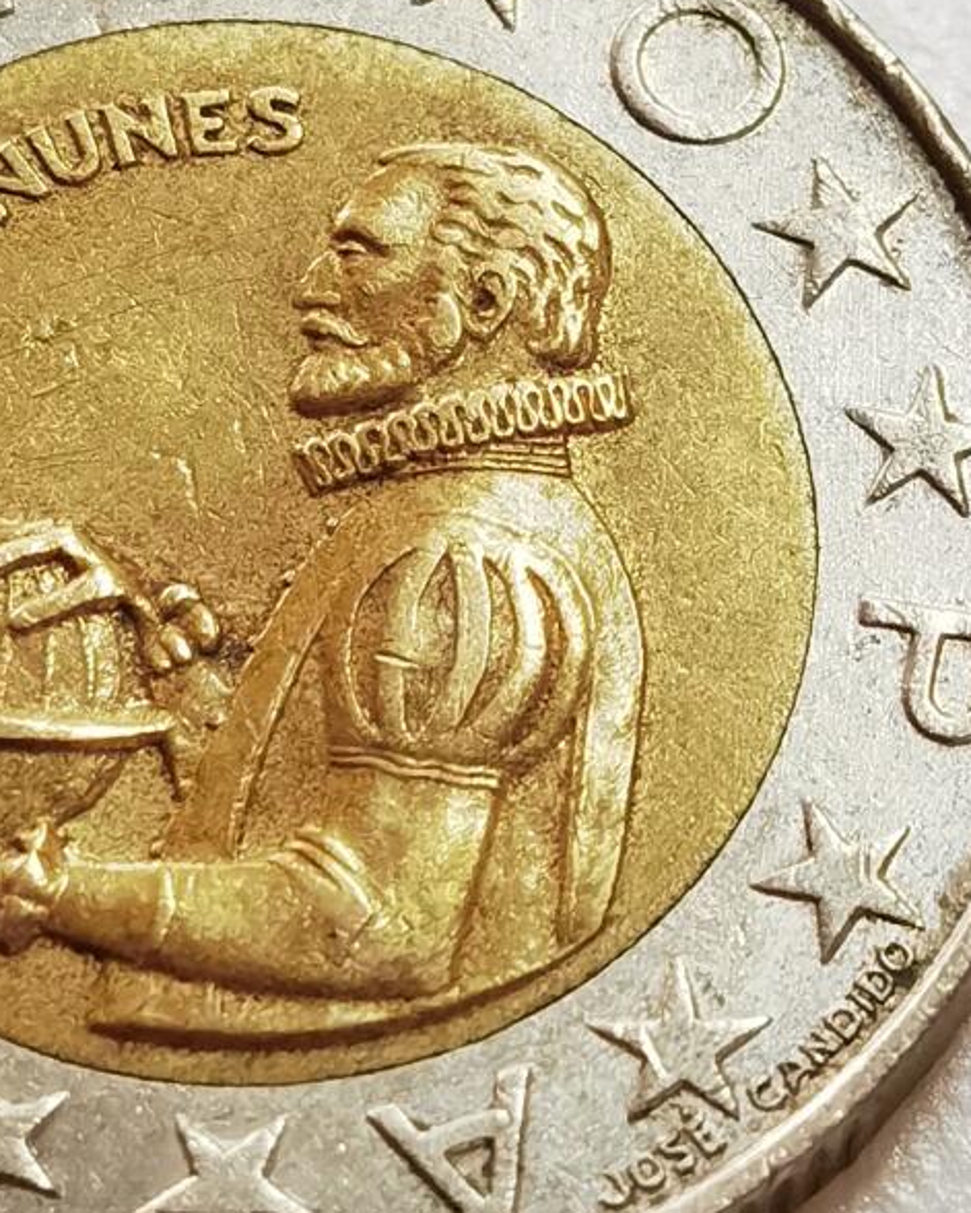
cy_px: 573
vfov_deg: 8.9
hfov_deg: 7.1
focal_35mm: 218
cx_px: 192
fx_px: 7825
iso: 200
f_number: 1.9
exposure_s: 1/100
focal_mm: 6.71
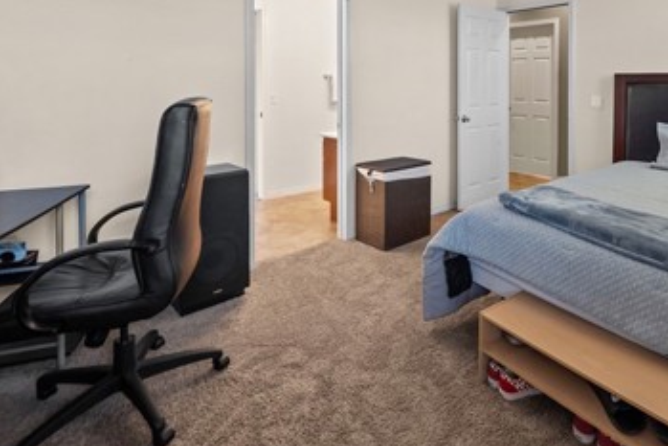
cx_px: 427
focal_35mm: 22
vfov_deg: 53.3
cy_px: 87
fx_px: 408
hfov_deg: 76.8
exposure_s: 1/6
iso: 1250
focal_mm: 12
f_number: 7.1
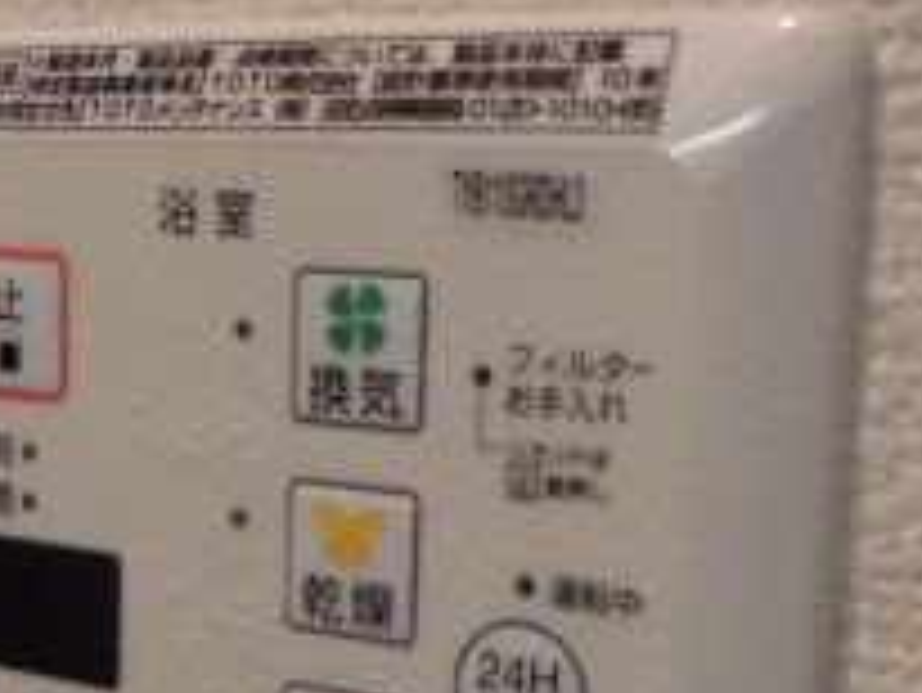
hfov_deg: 23.5
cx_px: 94
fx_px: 2159
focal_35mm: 81
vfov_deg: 18.1
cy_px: 531
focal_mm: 4.6
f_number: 3.5
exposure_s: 1/50
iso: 400
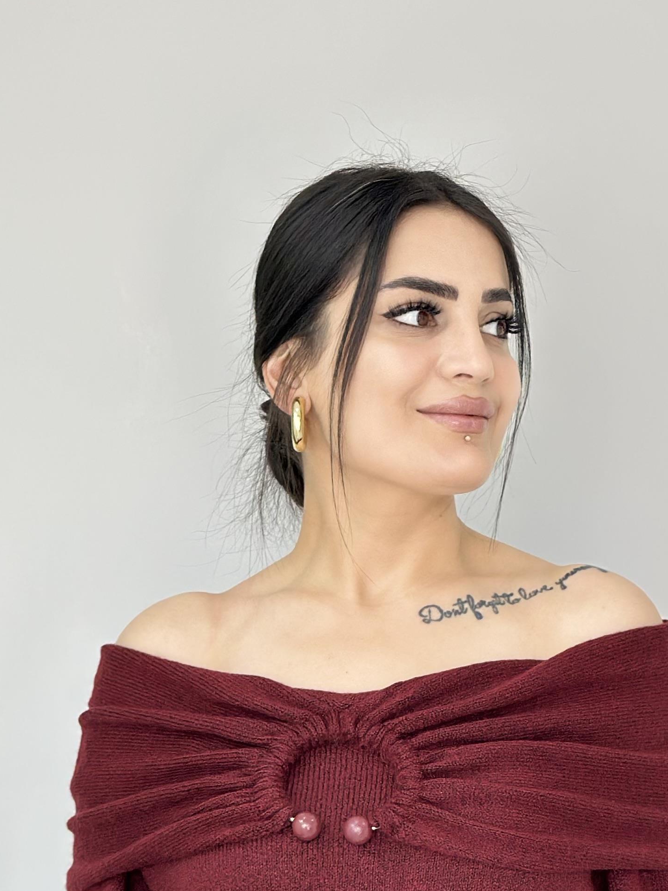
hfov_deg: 14.6
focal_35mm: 101
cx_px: 418
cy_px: 793
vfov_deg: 19.1
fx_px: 2599
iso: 80
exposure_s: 1/100
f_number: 1.78
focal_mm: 6.86
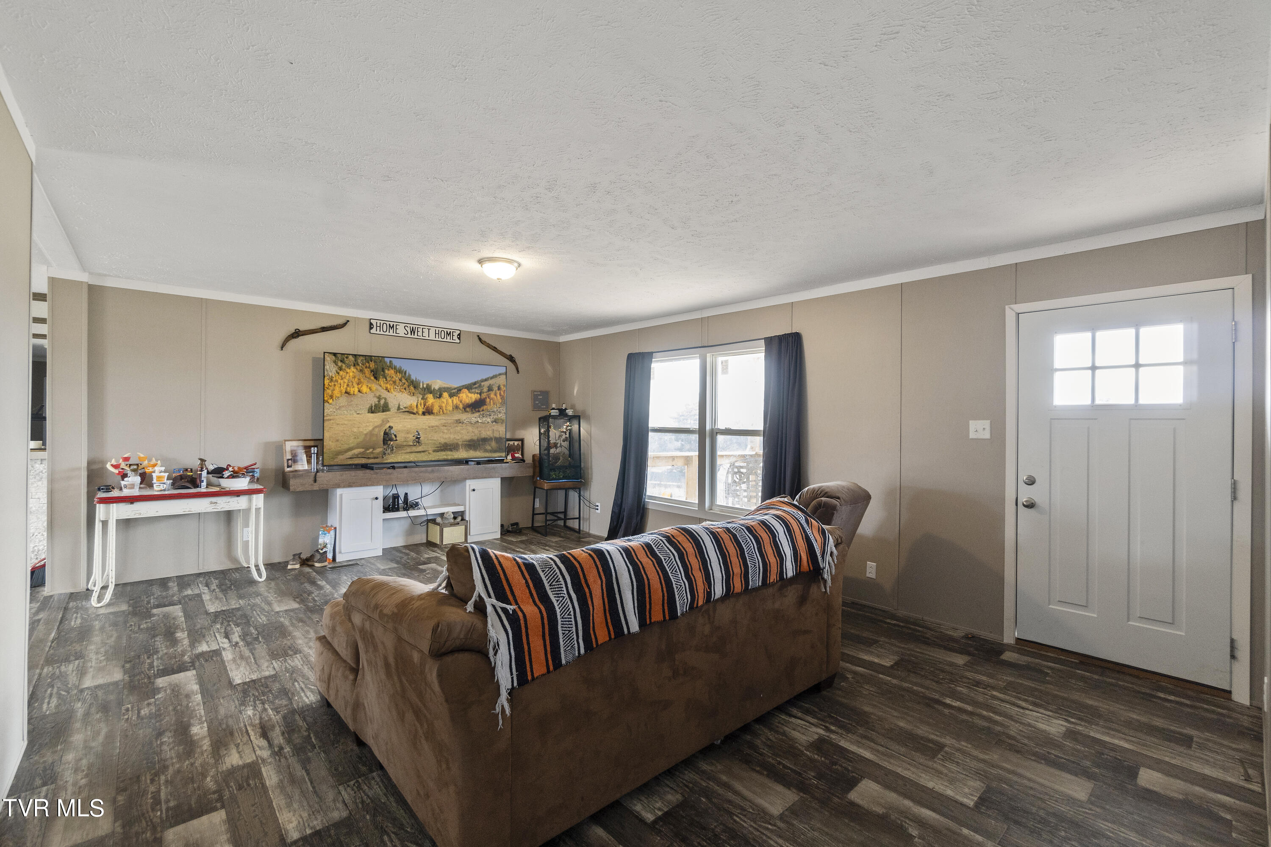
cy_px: 424
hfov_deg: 100.4
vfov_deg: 77.3
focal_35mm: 15
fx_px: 530
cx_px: 636
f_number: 8
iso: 500
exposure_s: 1/13
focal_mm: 10
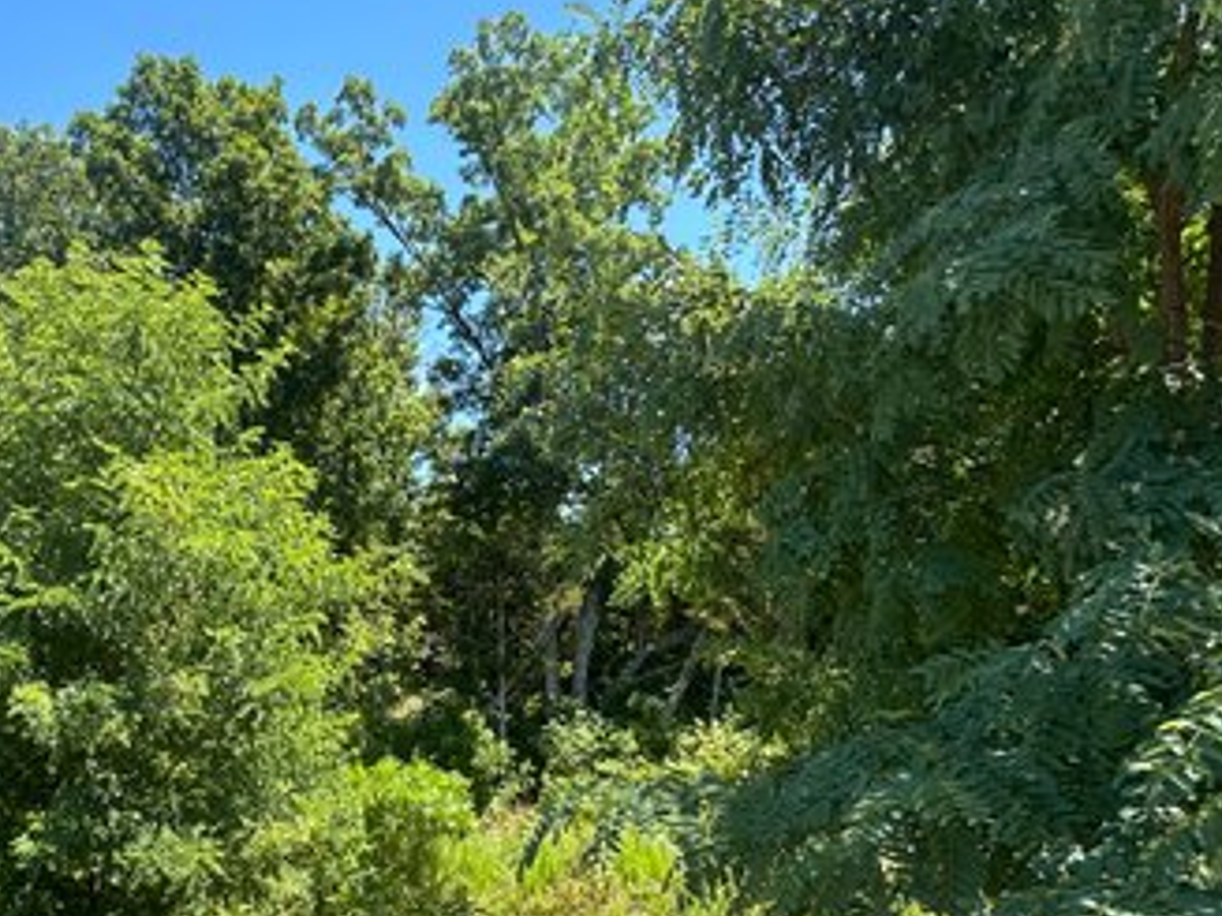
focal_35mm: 27
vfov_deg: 50.6
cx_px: 323
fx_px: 953
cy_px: 589
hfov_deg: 62.1
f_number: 2.2
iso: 40
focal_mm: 2.22
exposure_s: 1/454
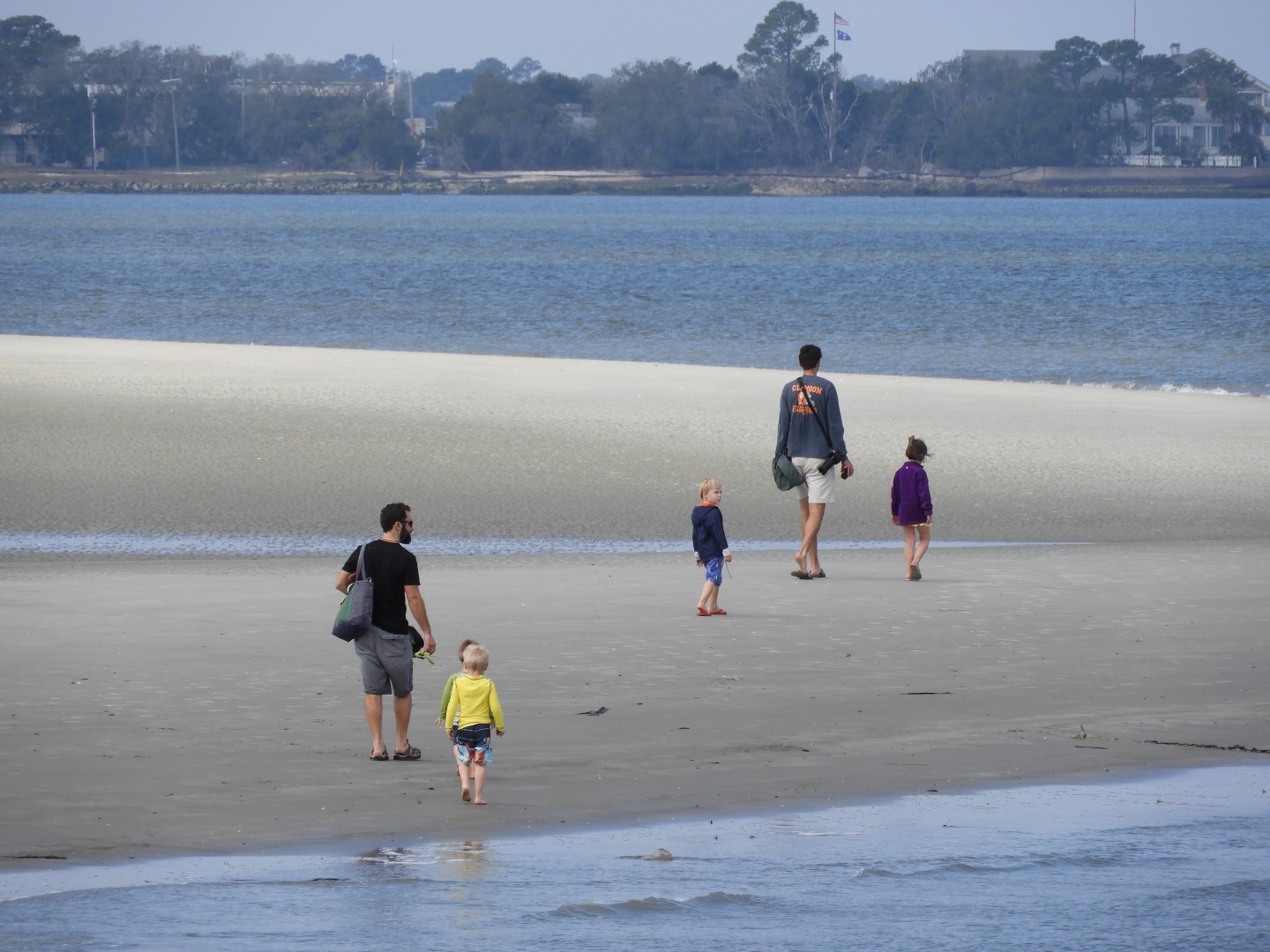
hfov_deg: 3.6
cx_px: 635
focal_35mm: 550
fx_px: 20179
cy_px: 476
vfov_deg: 2.7
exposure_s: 1/500
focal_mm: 98.5
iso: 100
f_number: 5.6
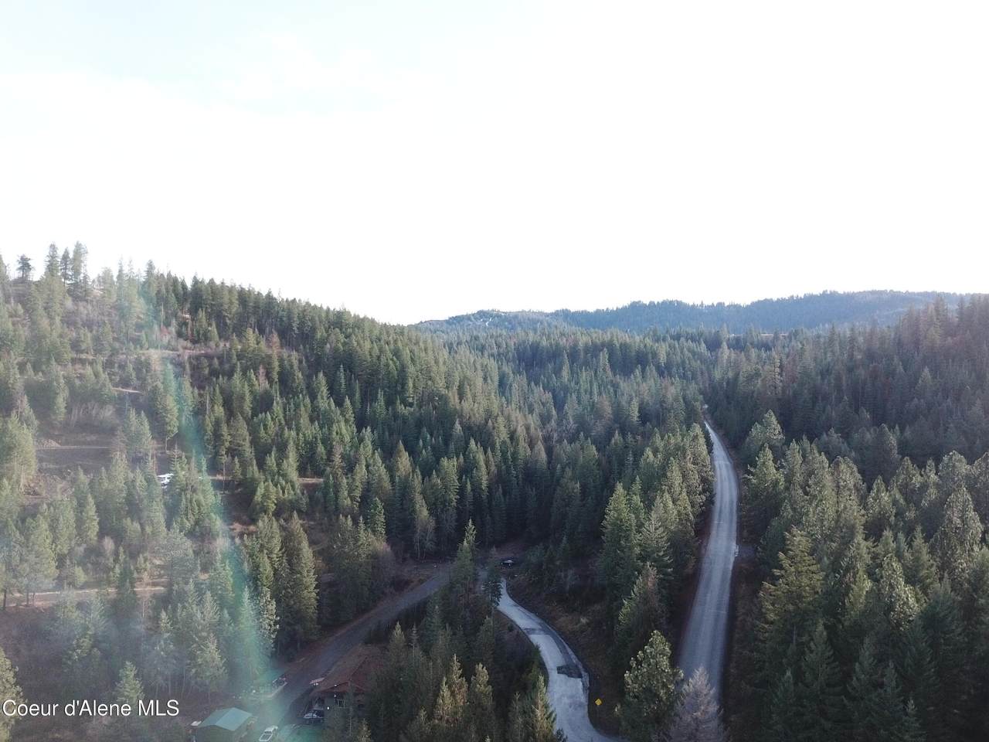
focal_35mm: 26
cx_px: 494
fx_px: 743
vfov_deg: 53.1
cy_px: 371
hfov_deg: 67.3
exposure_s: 1/1250
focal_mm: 4.7
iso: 400
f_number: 2.2
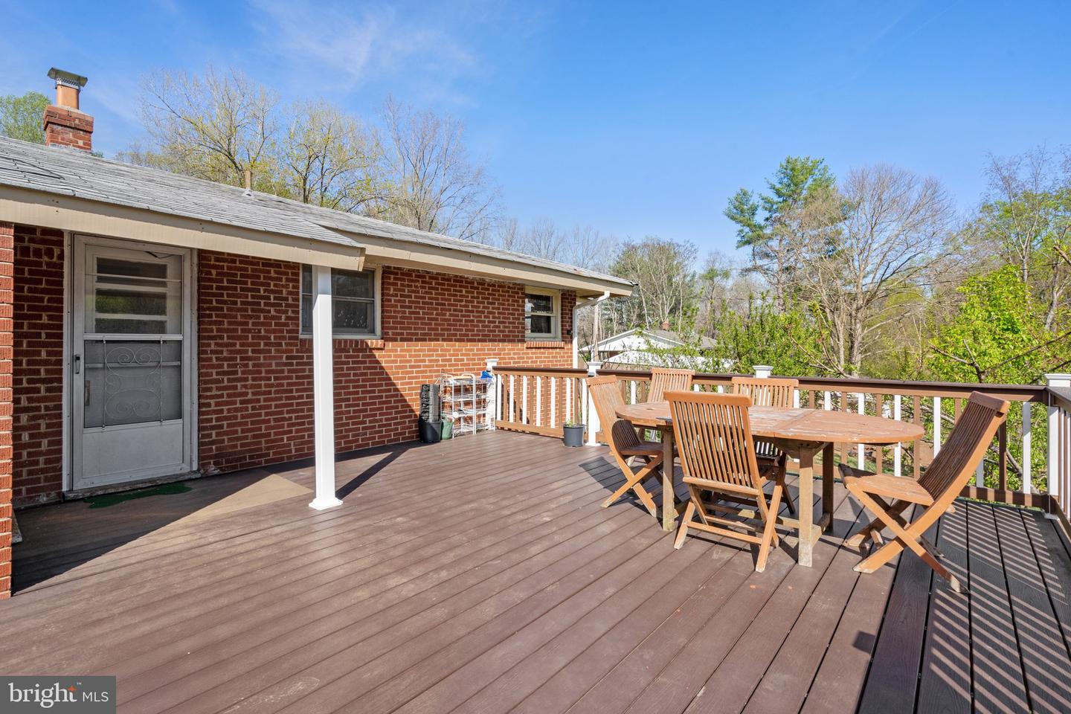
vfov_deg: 73.7
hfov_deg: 96.7
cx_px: 536
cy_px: 357
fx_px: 476
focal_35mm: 16
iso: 250
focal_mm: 16
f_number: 11
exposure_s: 1/400
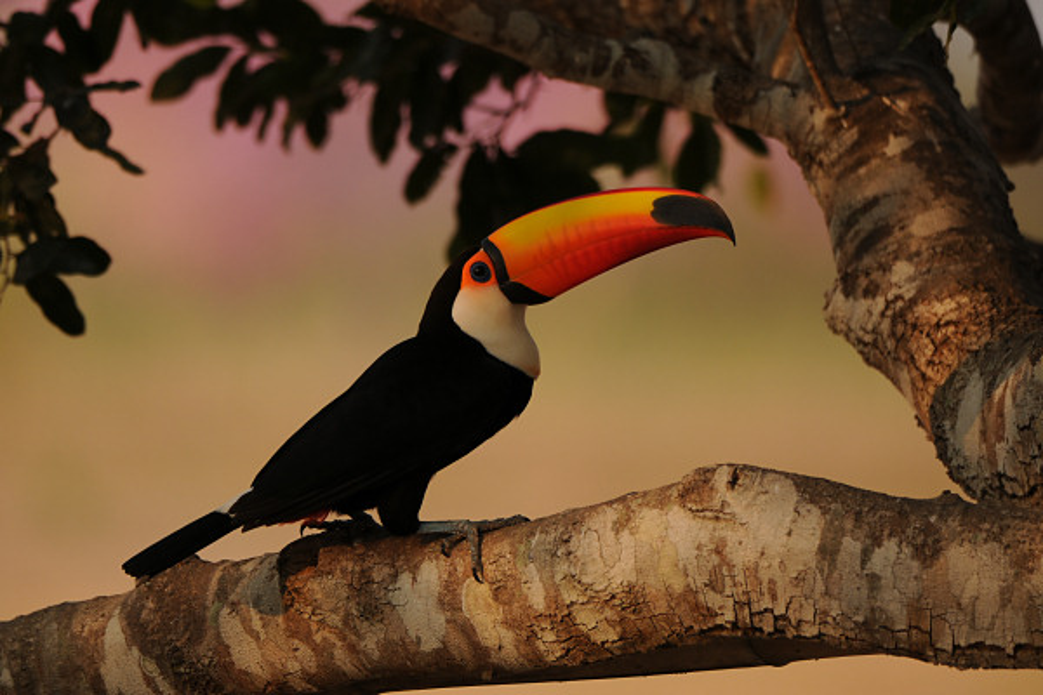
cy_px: 348
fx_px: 15644
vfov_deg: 2.5
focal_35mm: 540
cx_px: 522
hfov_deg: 3.8
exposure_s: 1/320
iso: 200
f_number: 4
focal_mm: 360
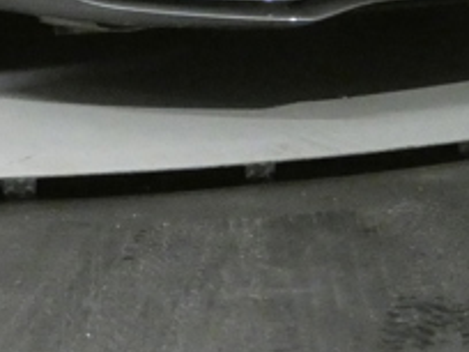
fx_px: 3076
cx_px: -129
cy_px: -324
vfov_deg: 6.4
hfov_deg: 8.6
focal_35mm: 227
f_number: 4.1
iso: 1600
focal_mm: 10.4
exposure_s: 1/60
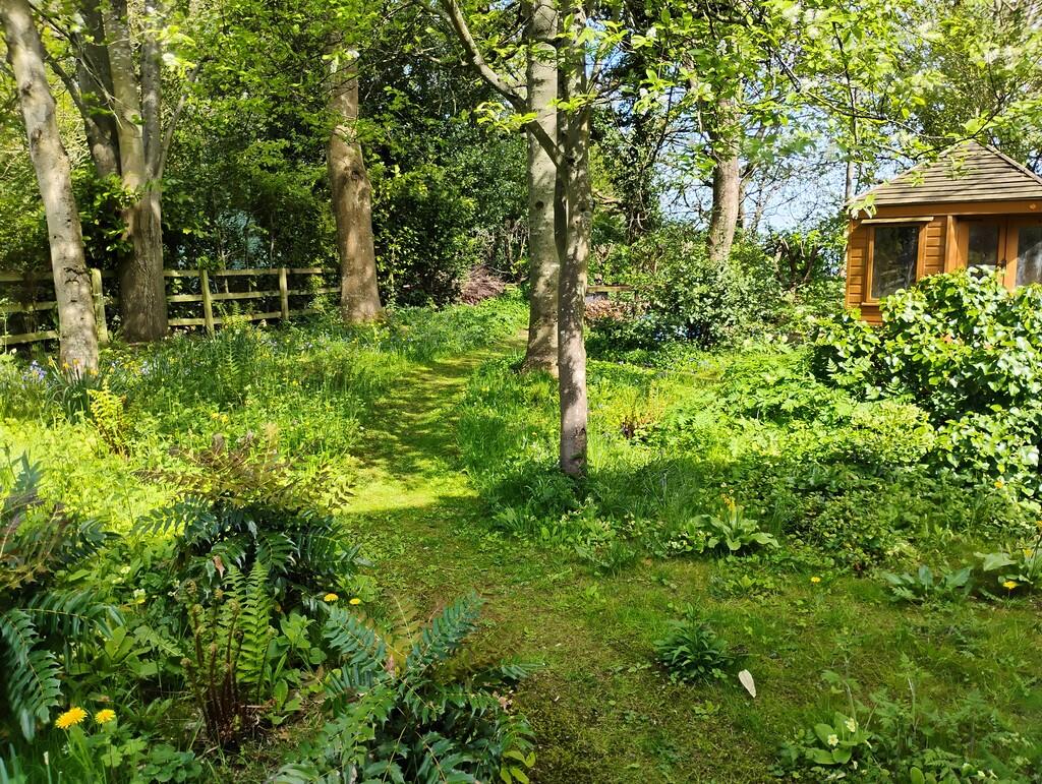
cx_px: 521
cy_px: 392
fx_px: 844
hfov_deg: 63.4
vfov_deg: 49.9
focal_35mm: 28
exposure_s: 1/100
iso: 100
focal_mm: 4.26
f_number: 1.8
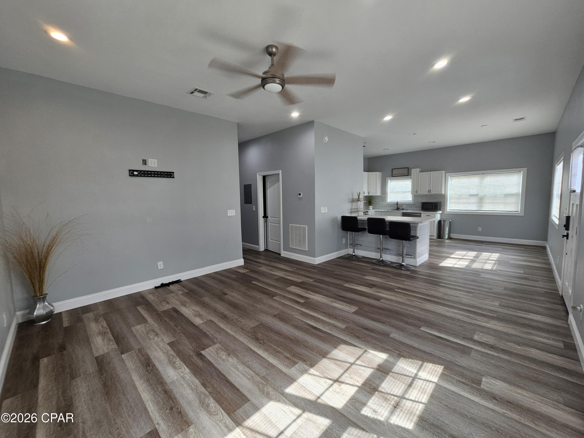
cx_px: 292
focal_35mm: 13
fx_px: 219
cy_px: 219
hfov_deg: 106.2
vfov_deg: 89.9
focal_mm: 2.2
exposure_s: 1/60
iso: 50
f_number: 2.2
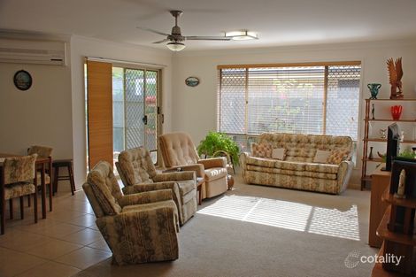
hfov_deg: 57.2
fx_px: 381
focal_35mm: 33
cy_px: 138
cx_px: 208
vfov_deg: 39.9
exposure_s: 1/60
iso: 200
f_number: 4
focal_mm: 22
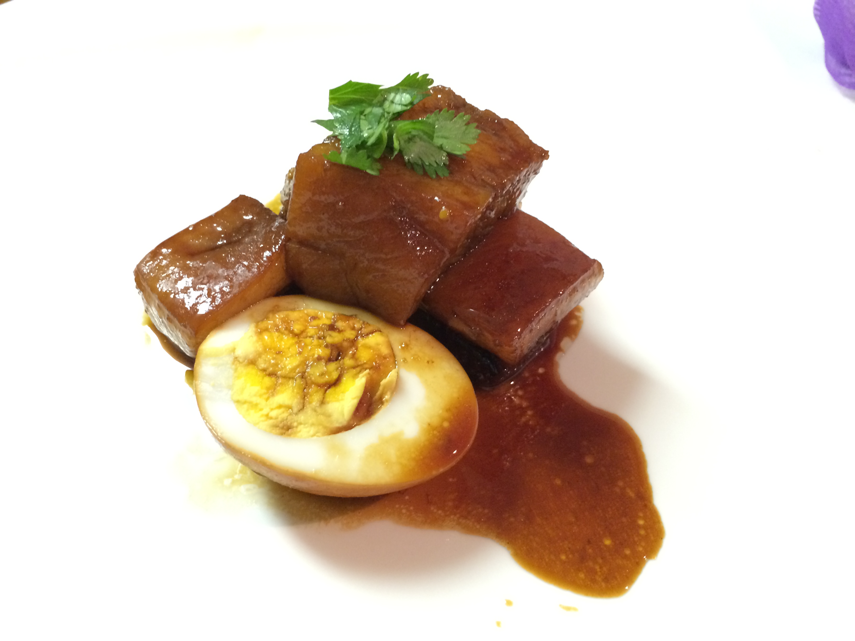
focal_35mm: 30
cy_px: 320
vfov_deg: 46.8
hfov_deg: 60.0
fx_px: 741
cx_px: 428
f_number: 2.2
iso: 320
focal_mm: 4.12
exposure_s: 1/17
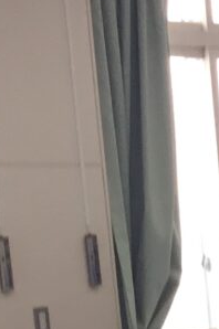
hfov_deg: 6.5
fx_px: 1783
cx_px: 629
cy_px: 604
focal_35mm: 195
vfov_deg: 10.0
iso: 32
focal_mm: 3.3
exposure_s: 1/50
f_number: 2.4
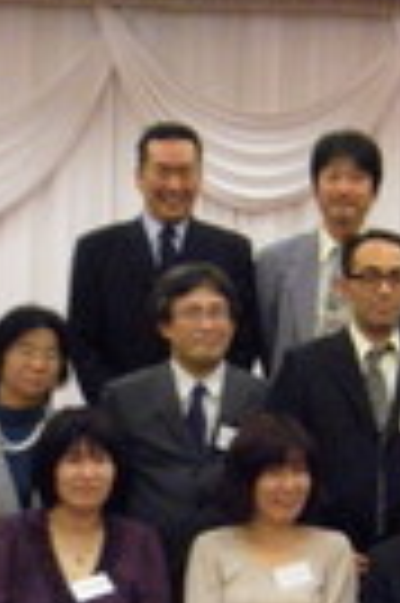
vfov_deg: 14.9
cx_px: 773
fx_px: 2289
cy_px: 428
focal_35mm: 137
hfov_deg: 9.4
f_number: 4
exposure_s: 1/44.8
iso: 400
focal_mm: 7.4
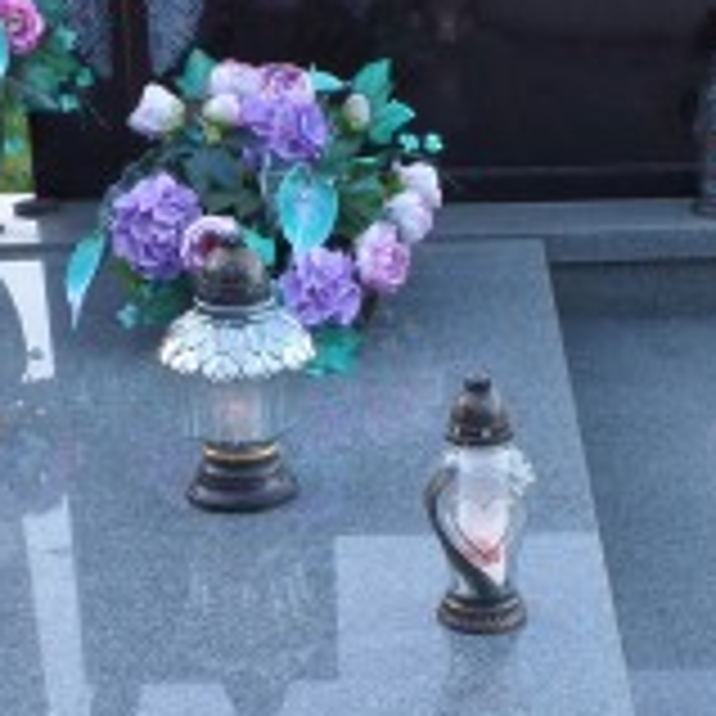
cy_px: 419
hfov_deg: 21.1
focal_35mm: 82
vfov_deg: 21.1
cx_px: 419
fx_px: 1919
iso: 100
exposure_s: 1/30
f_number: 3.2
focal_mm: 4.1
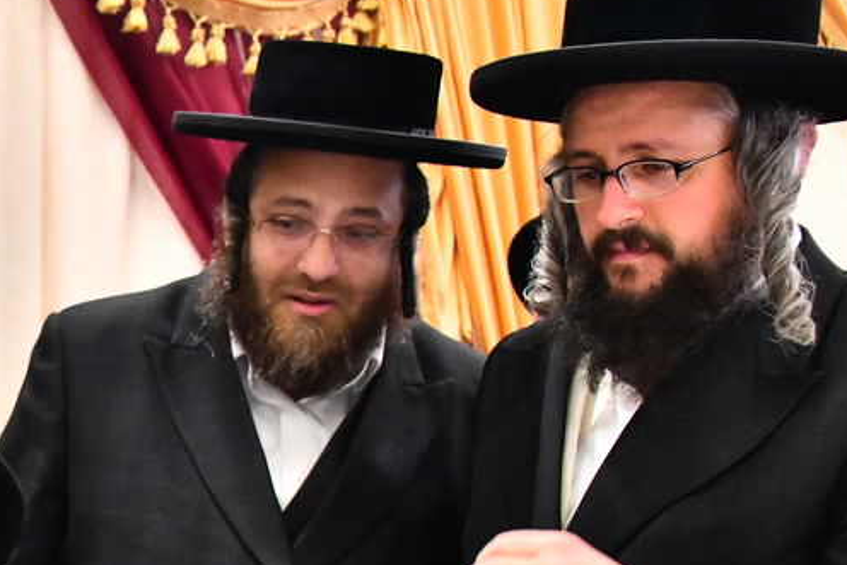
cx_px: -260
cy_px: 620
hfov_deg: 22.8
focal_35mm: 79
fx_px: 1859
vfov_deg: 16.8
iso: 6400
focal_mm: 28
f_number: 5
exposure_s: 1/200
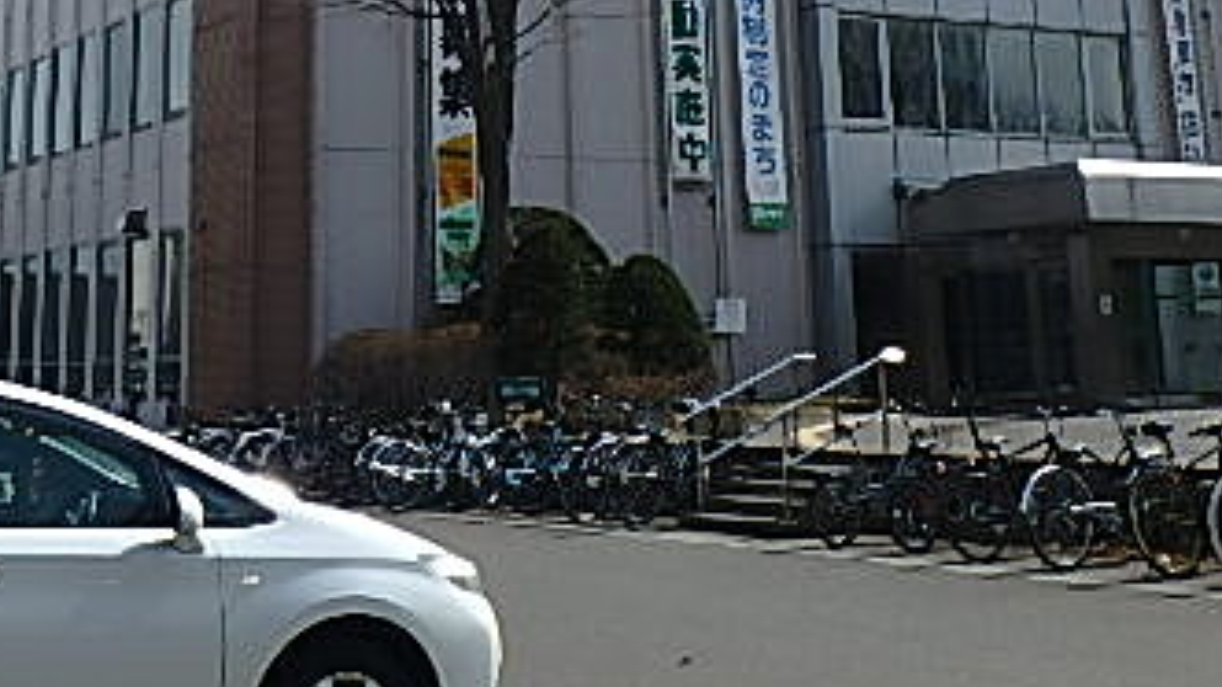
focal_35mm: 61
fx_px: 1976
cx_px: 476
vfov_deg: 18.6
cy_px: -155
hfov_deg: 34.2
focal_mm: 5.2
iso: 125
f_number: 7.6
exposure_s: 1/400
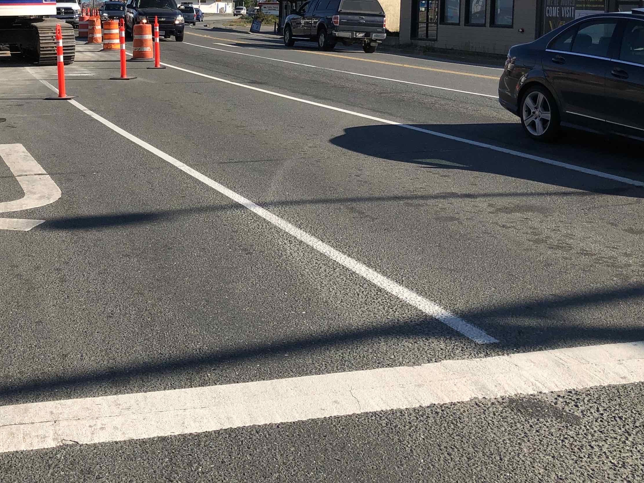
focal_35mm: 51
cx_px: 162
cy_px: 49
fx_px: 949
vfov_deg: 27.5
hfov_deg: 36.6
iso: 20
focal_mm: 3.99
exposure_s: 1/1715
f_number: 1.8
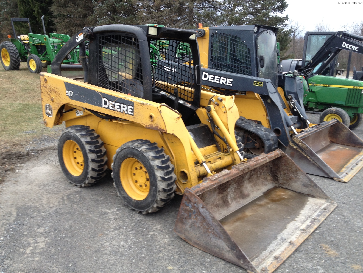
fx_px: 367
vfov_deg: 40.7
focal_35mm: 35
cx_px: 182
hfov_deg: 52.6
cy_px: 136
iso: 50
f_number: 2.4
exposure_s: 1/120
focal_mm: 4.28
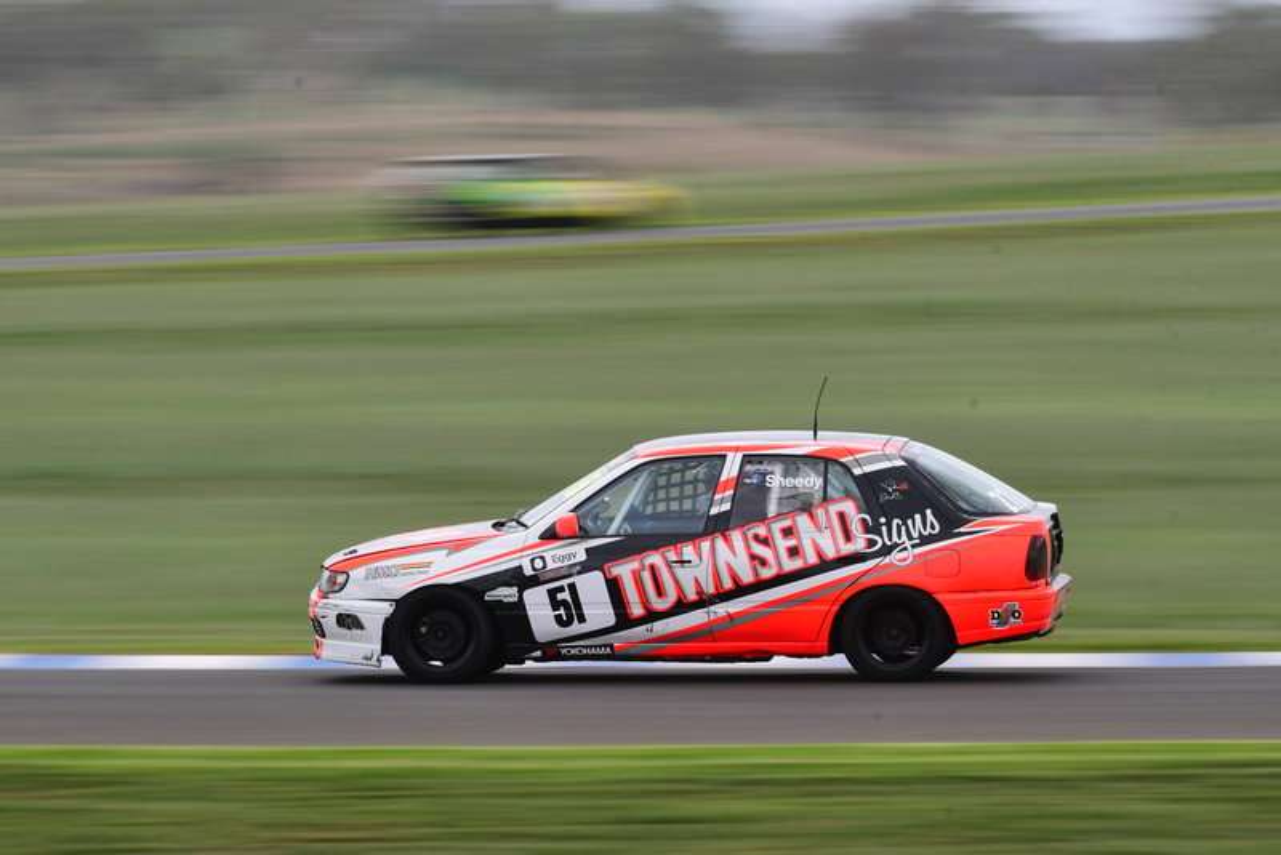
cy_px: 428
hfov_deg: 6.2
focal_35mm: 330
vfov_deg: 4.2
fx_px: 11746
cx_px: 640
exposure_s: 1/60
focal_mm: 220
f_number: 14
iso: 160
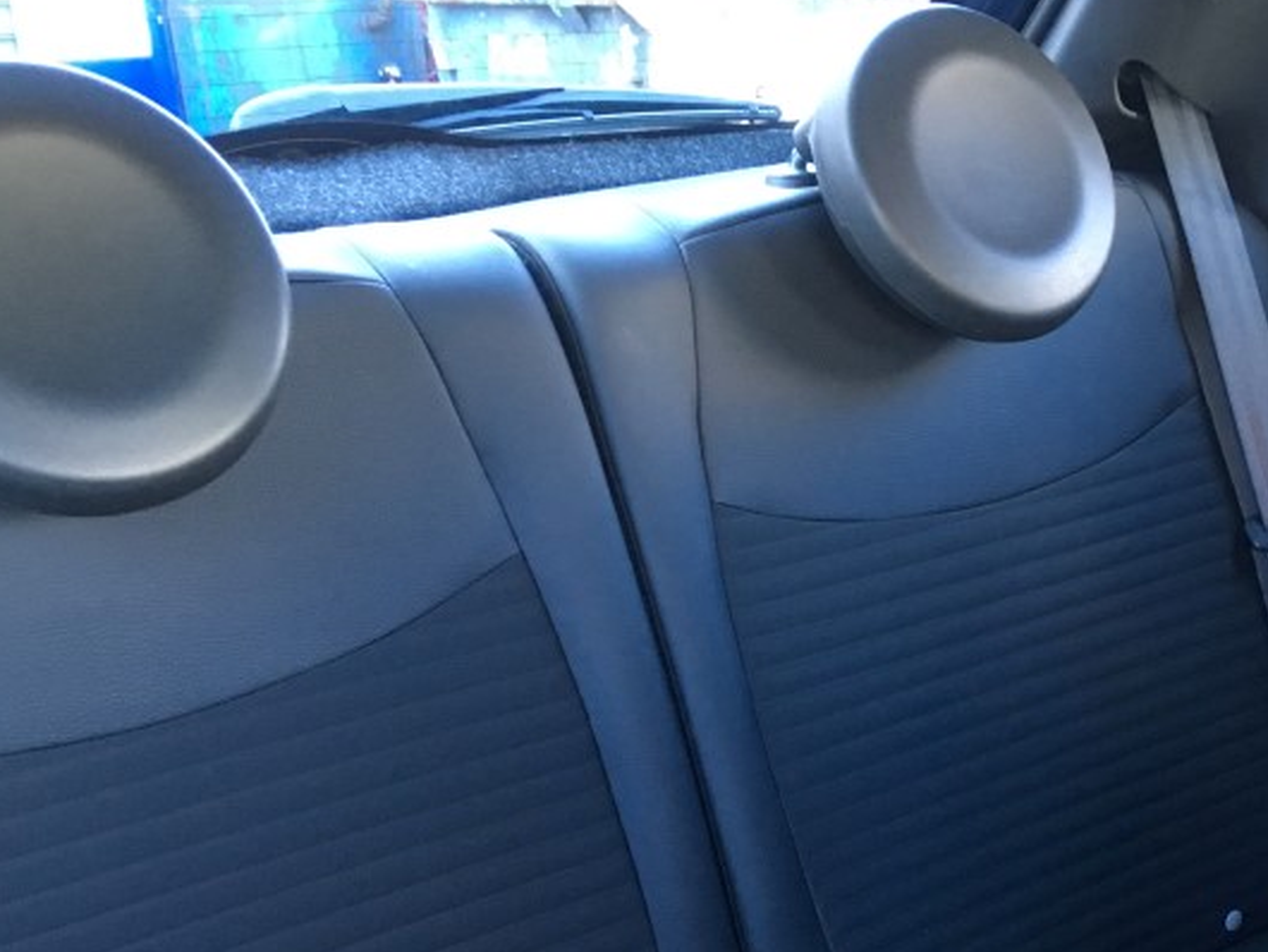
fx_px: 2052
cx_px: 967
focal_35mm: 56
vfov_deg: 25.6
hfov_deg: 33.6
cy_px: 770
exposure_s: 1/30
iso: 125
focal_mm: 4.15
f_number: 2.2
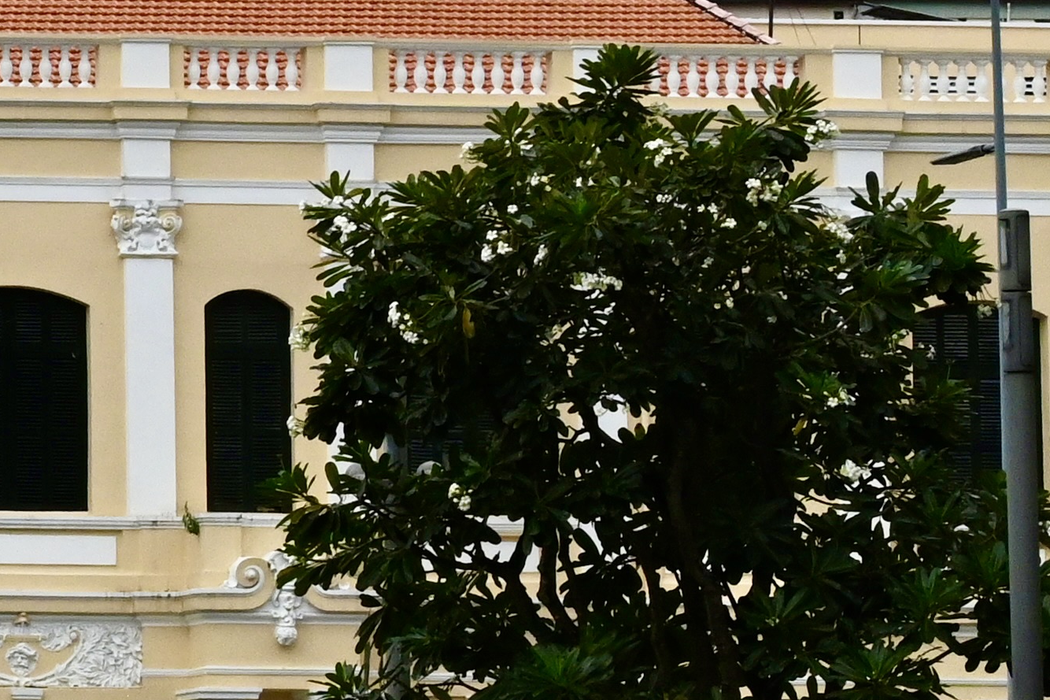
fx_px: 7582
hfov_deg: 7.3
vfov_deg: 5.3
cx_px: -1627
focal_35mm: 260
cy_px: 151
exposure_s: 1/500
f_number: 11
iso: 800
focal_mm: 42
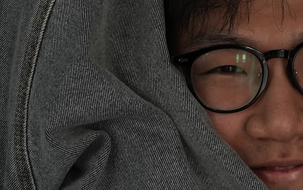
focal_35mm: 211
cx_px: 172
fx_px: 1742
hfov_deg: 9.9
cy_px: -77
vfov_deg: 6.2
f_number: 2.8
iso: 400
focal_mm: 33
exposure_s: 1/80
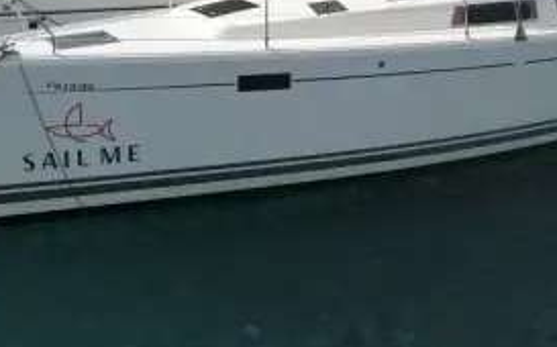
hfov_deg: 35.8
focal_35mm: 56
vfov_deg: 21.5
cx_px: 390
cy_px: -61
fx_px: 849
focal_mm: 4.5
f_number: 2.8
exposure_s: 1/800
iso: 100
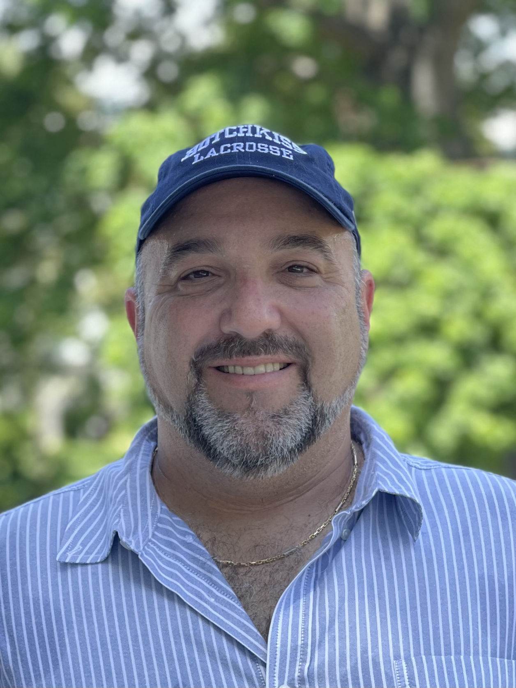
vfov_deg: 30.3
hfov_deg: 22.9
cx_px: 258
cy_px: 344
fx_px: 1272
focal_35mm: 64
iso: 20
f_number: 2.2
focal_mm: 7.5
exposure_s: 1/125
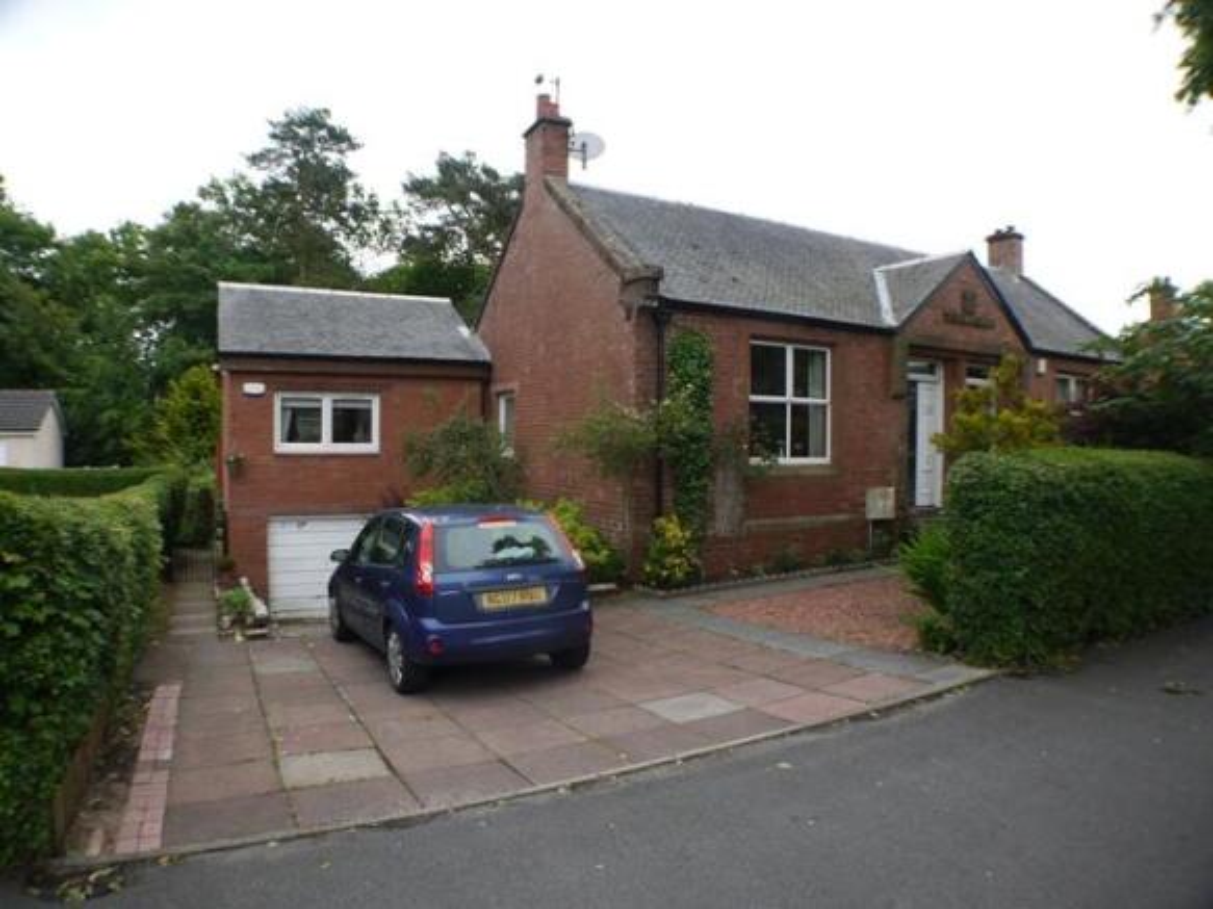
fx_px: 1051
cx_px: 606
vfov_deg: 46.8
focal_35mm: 30
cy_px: 454
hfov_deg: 60.0
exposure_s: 1/160
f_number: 4.5
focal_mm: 15
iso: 100
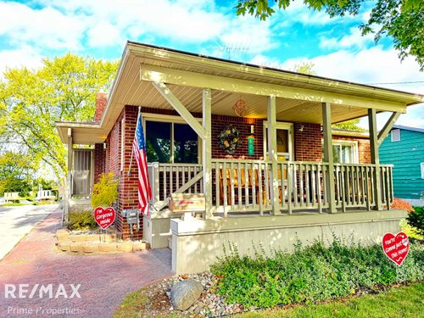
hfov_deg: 71.6
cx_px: 212
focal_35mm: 24
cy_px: 159
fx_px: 294
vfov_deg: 56.8
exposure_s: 1/121
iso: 80
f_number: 1.78
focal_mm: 6.76
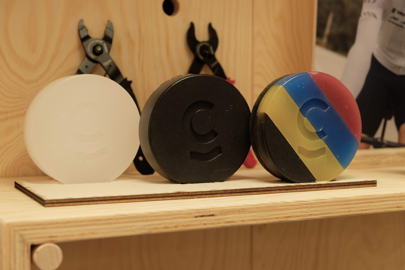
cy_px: 134
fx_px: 731
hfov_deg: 31.0
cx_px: 205
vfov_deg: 20.9
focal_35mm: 65
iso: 800
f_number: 4
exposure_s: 1/20
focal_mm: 42.5
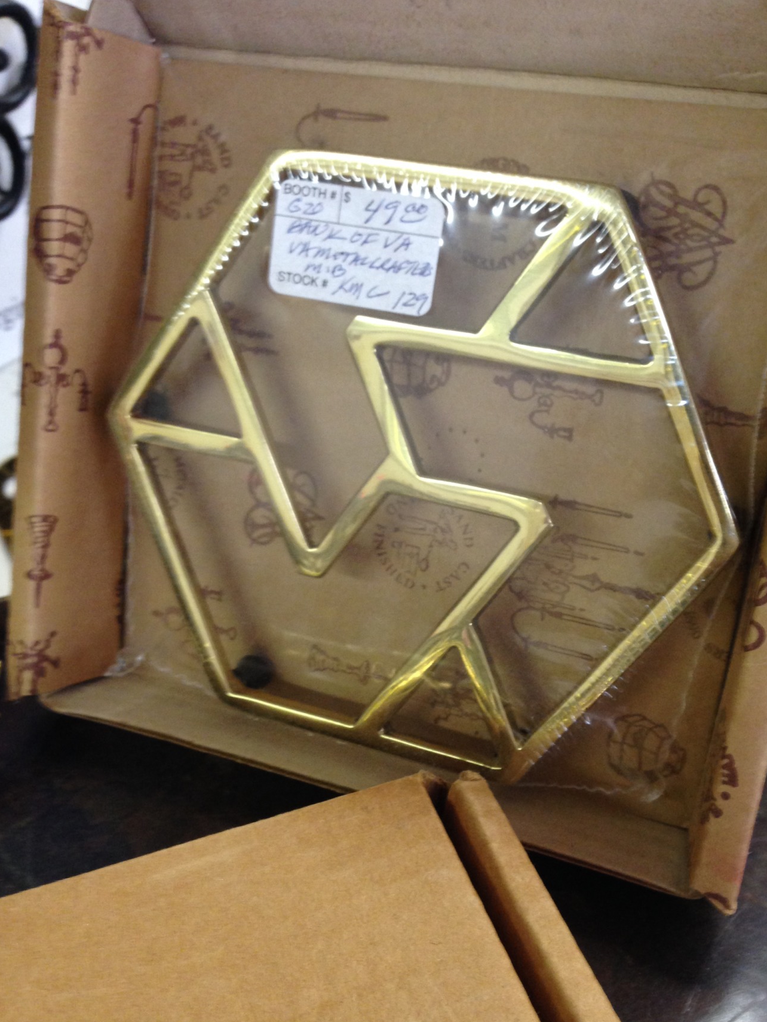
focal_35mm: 37
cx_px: 419
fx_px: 1093
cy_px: 553
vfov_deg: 50.1
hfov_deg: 38.6
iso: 160
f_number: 2.4
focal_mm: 4.12
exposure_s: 1/20
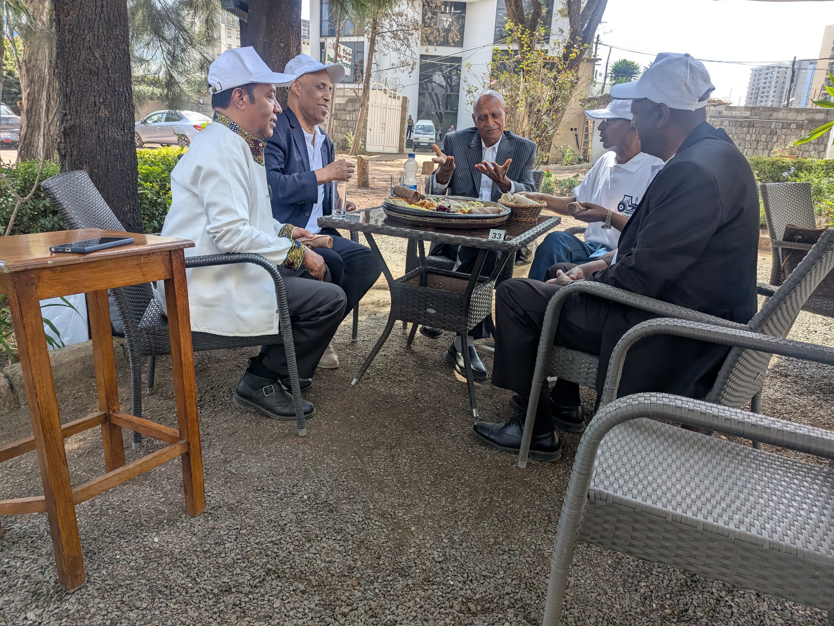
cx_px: 417
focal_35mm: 24
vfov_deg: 56.8
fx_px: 578
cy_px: 313
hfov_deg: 71.6
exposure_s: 1/501
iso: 50
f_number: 1.85
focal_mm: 6.81
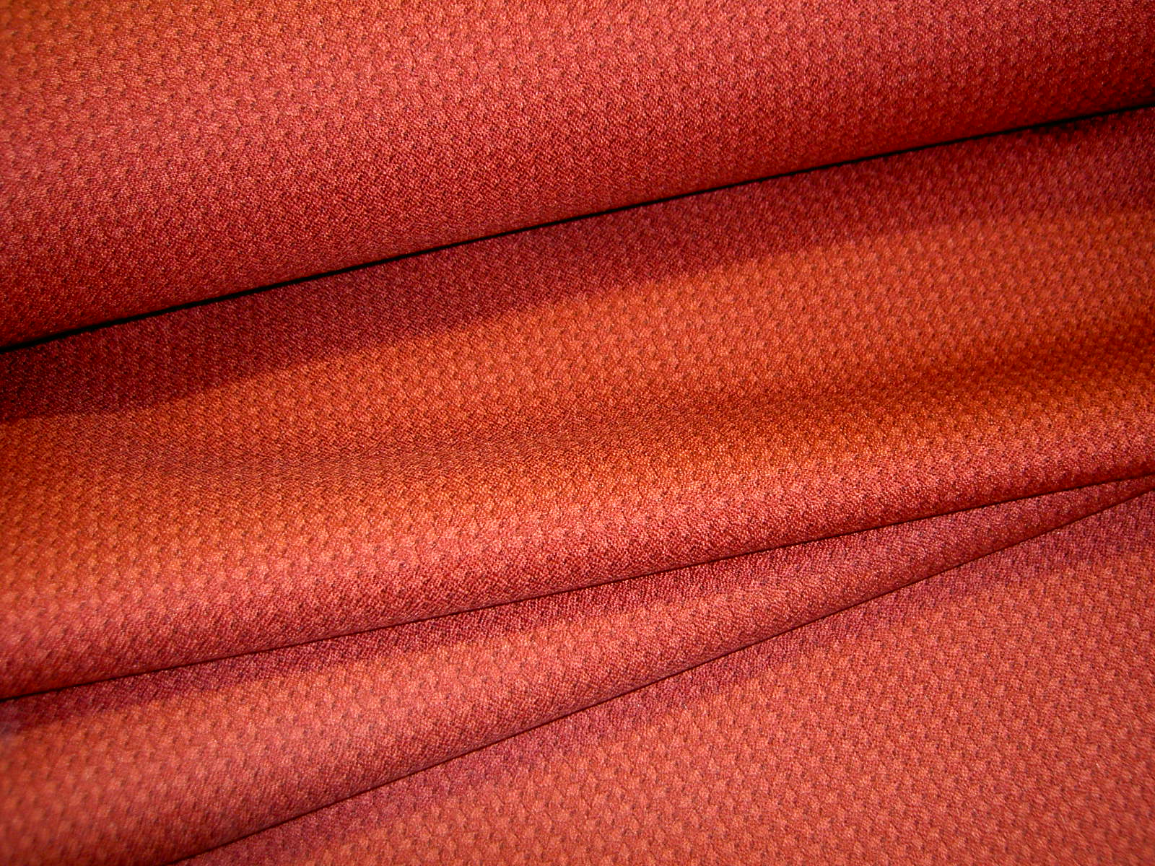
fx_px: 1301
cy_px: 433
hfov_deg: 47.9
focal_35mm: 39
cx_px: 578
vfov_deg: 36.8
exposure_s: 1/59.5
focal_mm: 8
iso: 100
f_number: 2.8
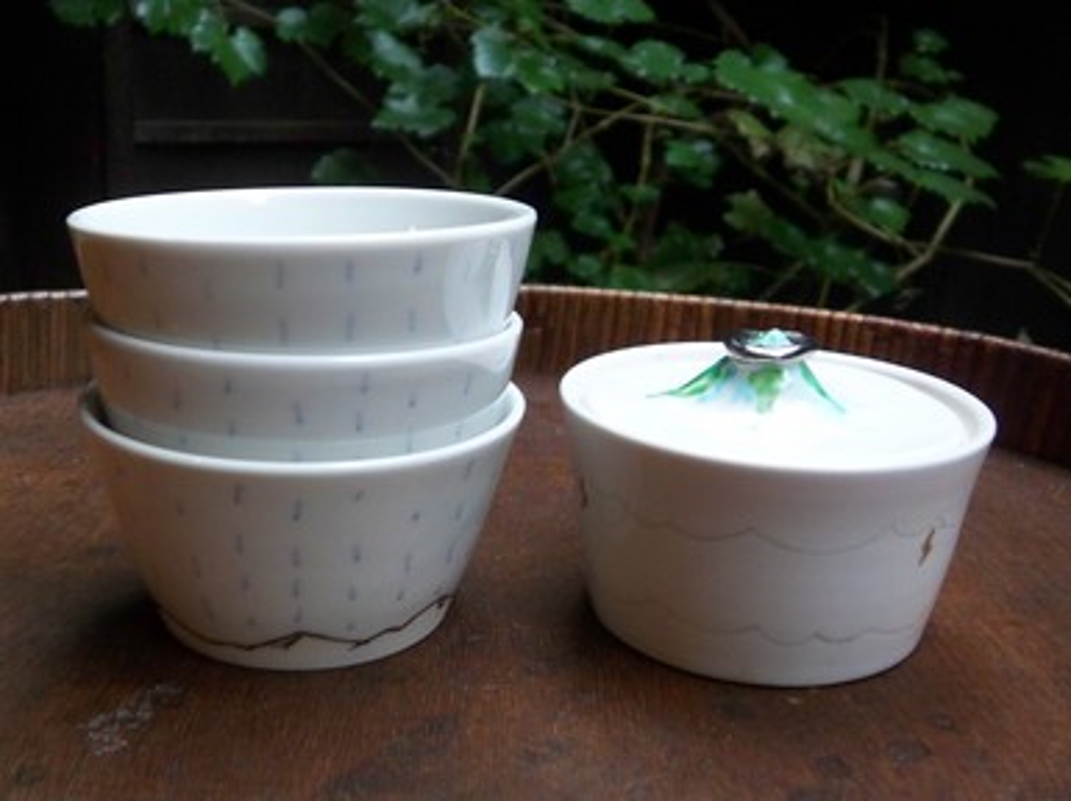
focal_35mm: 39
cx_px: 536
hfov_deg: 47.9
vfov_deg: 36.8
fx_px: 1206
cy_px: 400
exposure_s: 1/13
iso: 200
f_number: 3.9
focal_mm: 6.4
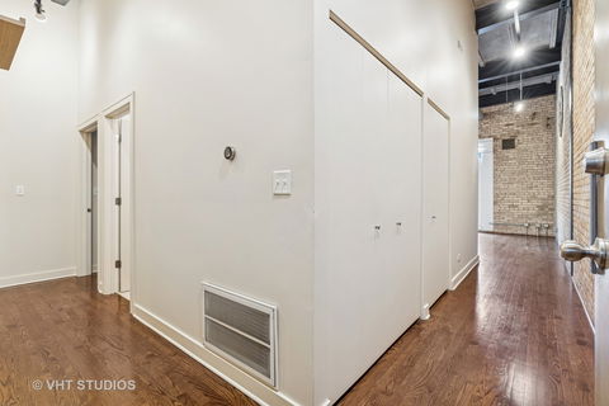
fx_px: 271
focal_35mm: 16
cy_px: 203
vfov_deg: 73.7
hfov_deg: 96.7
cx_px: 304
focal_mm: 16
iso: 320
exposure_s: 1/8
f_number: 8
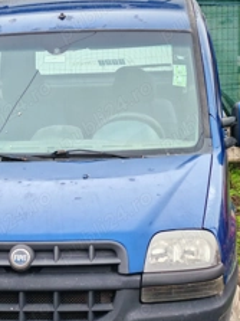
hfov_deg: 15.2
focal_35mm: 97
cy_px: 250
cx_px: 55
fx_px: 898
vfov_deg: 20.1
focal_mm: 5.52
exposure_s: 1/150
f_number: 1.95
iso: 50
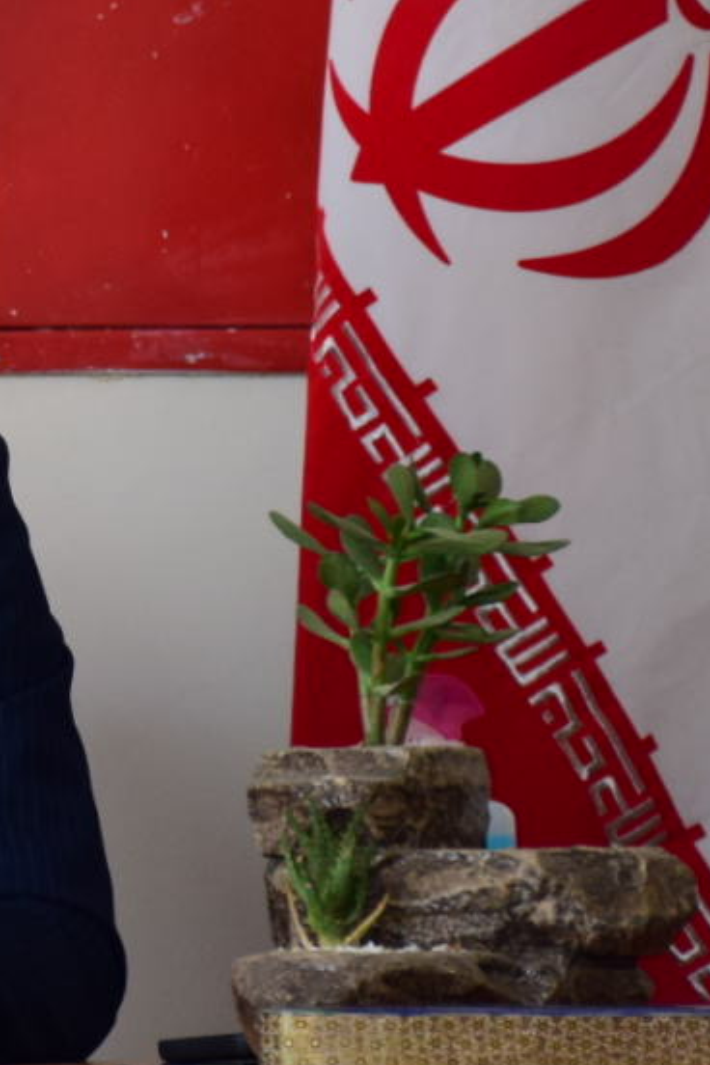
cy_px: 176
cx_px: -552
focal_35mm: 308
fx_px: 9111
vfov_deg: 6.7
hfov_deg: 4.4
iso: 640
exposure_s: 1/40
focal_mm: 70
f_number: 5
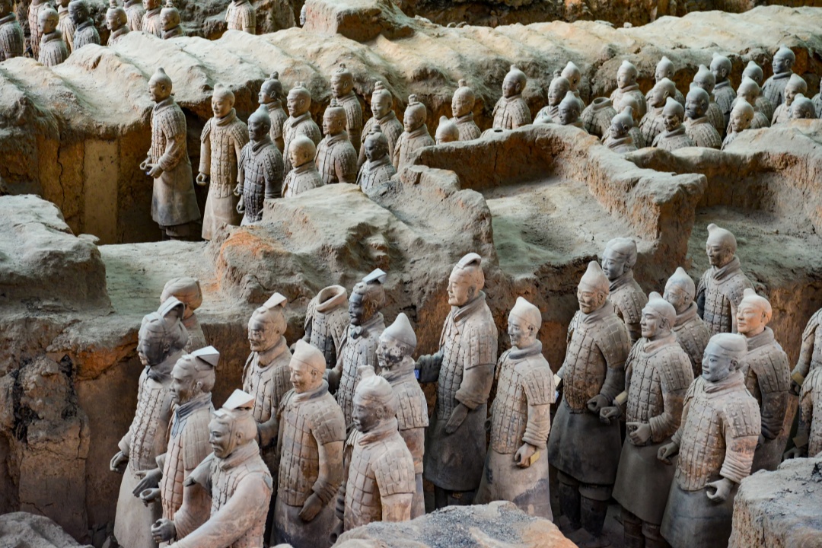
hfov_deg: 23.9
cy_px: 274
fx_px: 1941
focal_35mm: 85
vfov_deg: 16.1
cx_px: 411
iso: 1400
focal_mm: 85
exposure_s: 1/30
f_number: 4.5
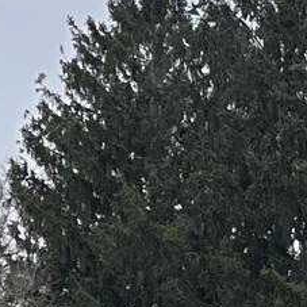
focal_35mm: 574
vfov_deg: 3.0
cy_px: 918
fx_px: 5759
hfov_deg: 3.0
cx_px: 1044
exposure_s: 1/204
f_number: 2.2
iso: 25
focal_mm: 7.5
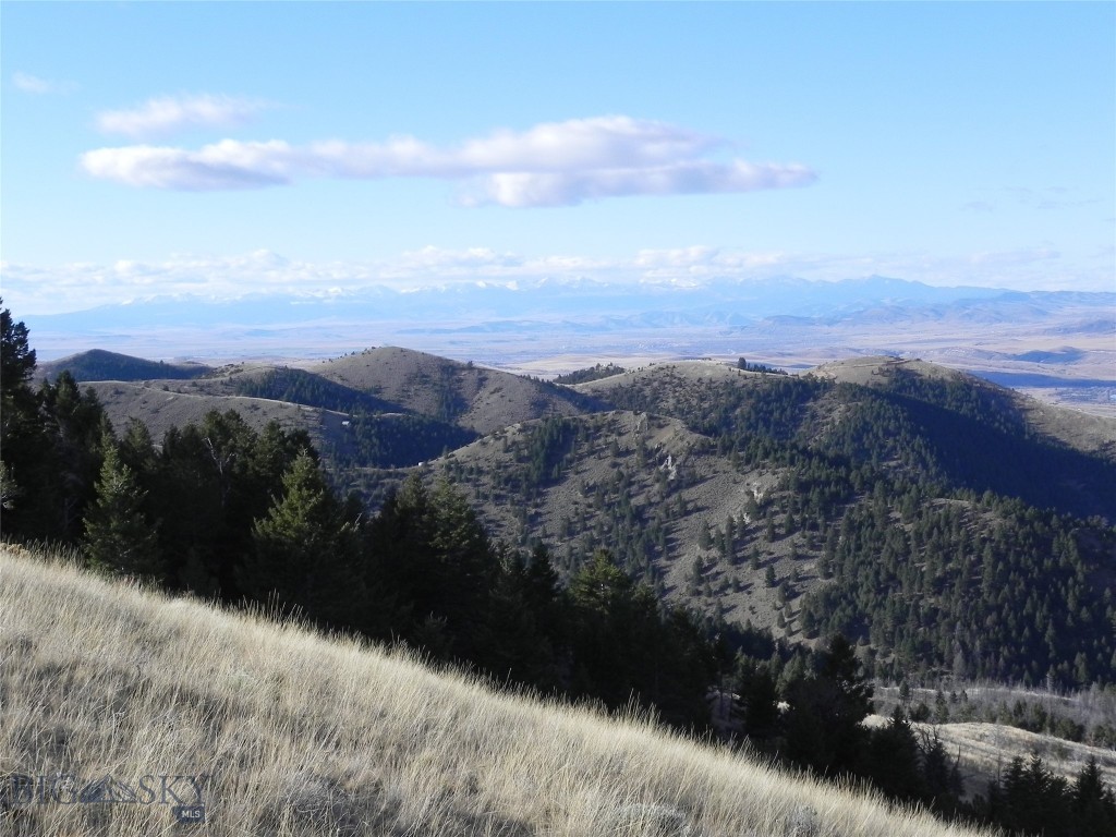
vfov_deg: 25.2
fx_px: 1870
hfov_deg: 33.2
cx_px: 558
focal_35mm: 58
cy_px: 418
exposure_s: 1/394
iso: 160
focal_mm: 10.3
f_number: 6.3
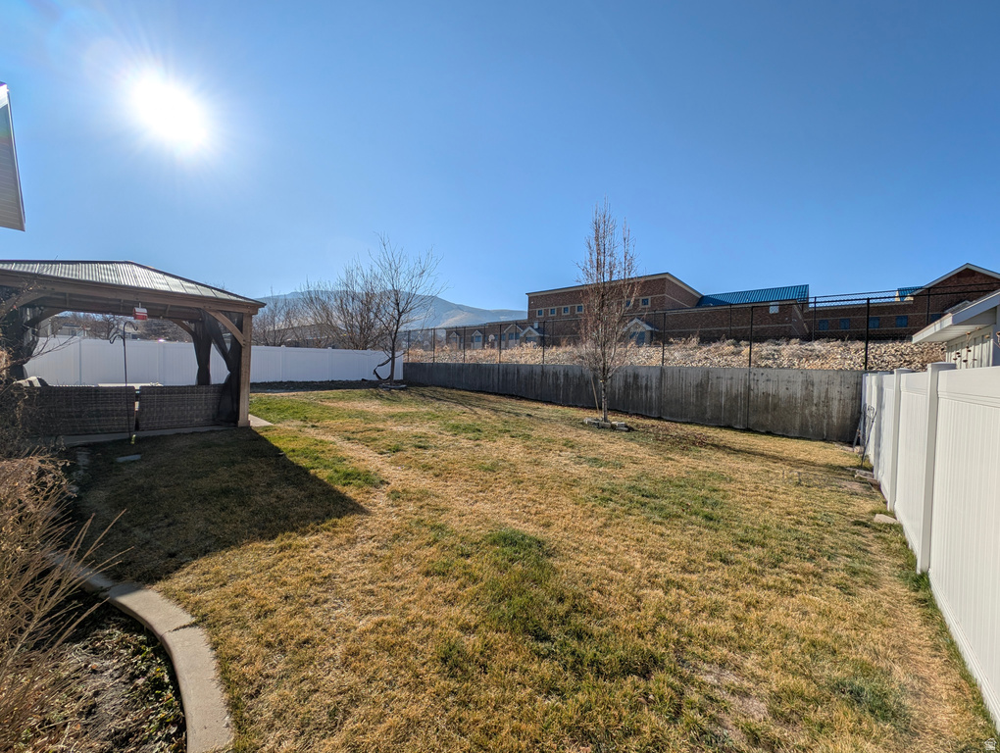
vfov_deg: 94.6
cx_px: 500
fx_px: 347
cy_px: 376
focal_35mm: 12
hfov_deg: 110.5
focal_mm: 2.23
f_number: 1.95
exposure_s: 1/4237
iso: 37
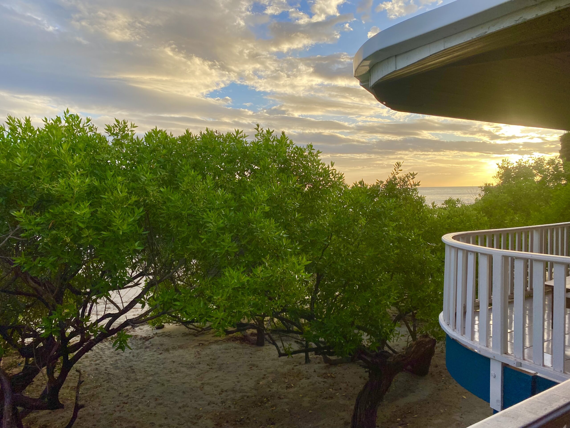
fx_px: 428
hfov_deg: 67.3
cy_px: 214
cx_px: 285
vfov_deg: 53.1
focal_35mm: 26
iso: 32
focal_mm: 4.25
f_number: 1.8
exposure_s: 1/1053
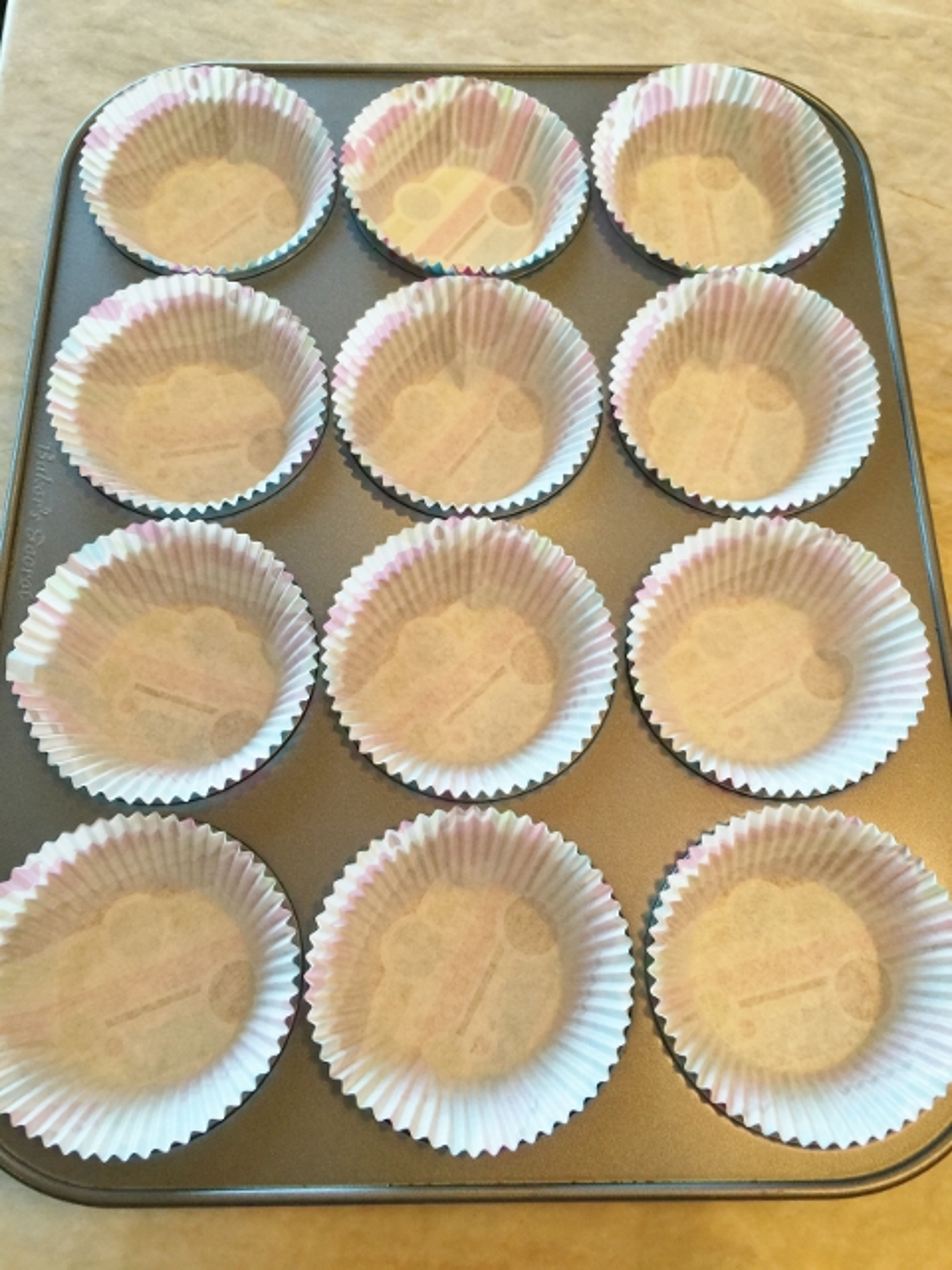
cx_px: 476
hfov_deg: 48.2
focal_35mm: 29
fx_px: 1063
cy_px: 635
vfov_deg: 61.7
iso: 40
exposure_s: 1/30
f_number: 2.2
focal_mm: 4.15
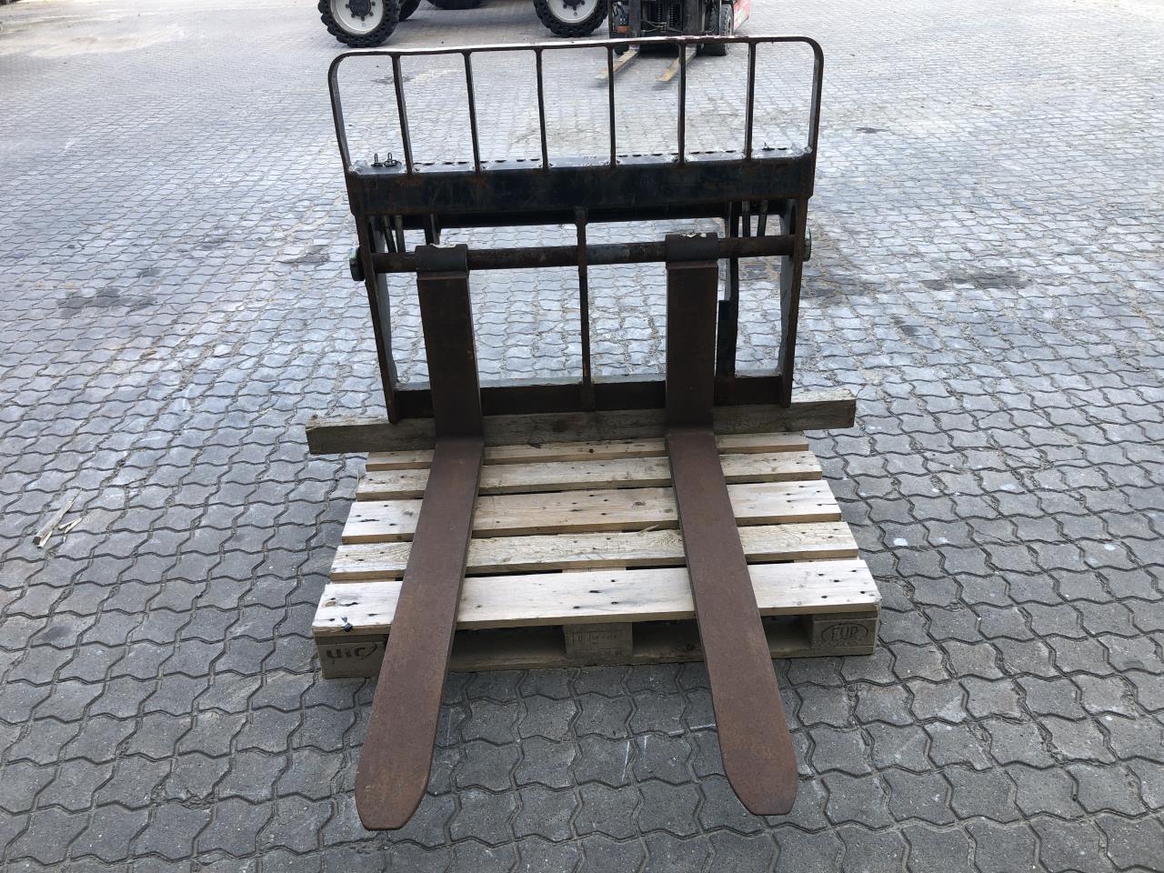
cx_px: 582
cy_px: 436
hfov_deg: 63.4
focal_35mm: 28
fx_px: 942
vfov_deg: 49.7
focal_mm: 3.99
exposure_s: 1/121
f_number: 1.8
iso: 20
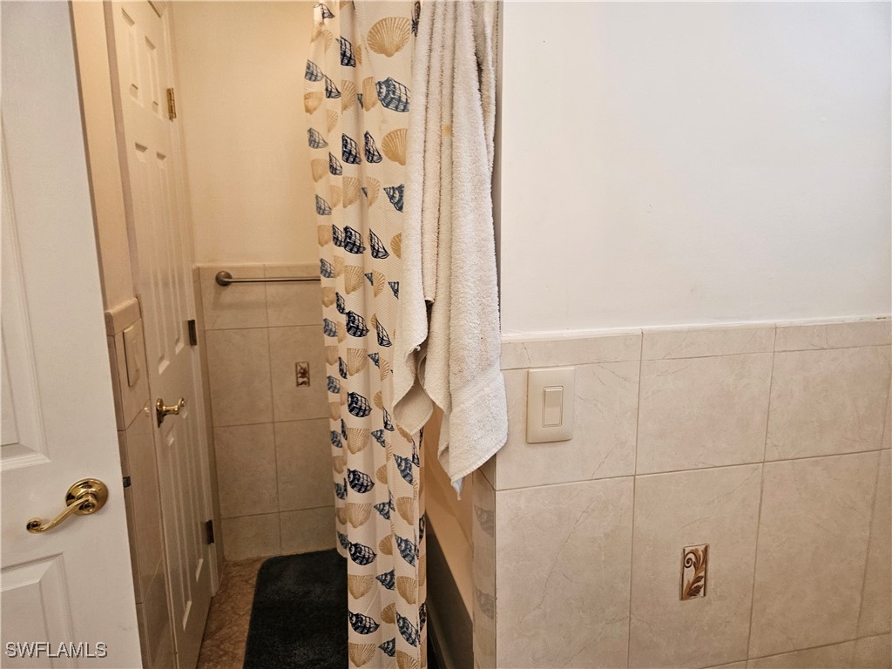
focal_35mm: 23
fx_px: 593
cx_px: 446
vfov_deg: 58.9
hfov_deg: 73.9
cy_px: 334
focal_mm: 5.4
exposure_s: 1/120
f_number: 1.8
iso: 250
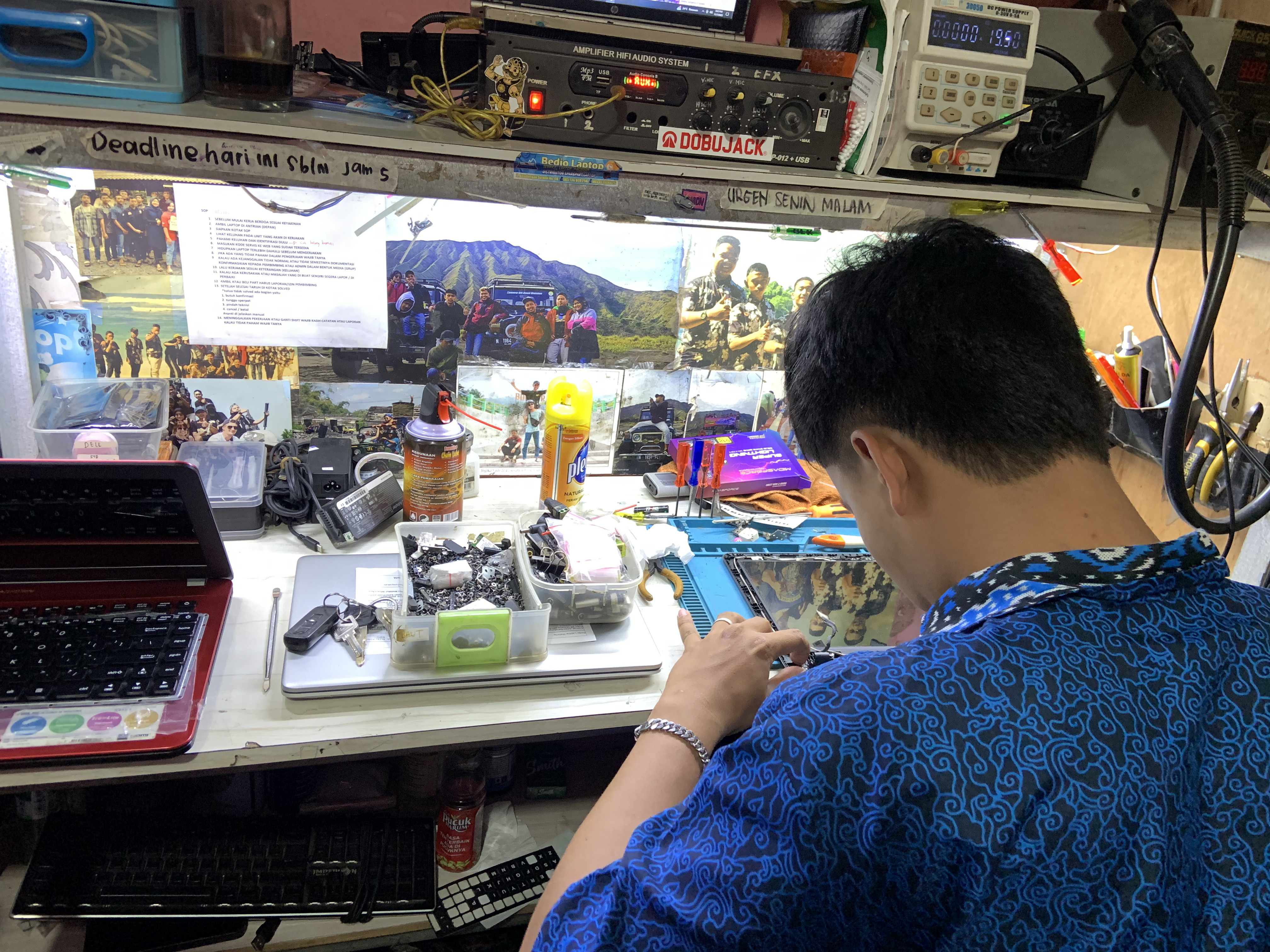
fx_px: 954
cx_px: 635
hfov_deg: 67.3
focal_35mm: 26
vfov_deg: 53.1
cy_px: 476
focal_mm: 4.25
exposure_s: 1/56
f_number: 1.8
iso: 320
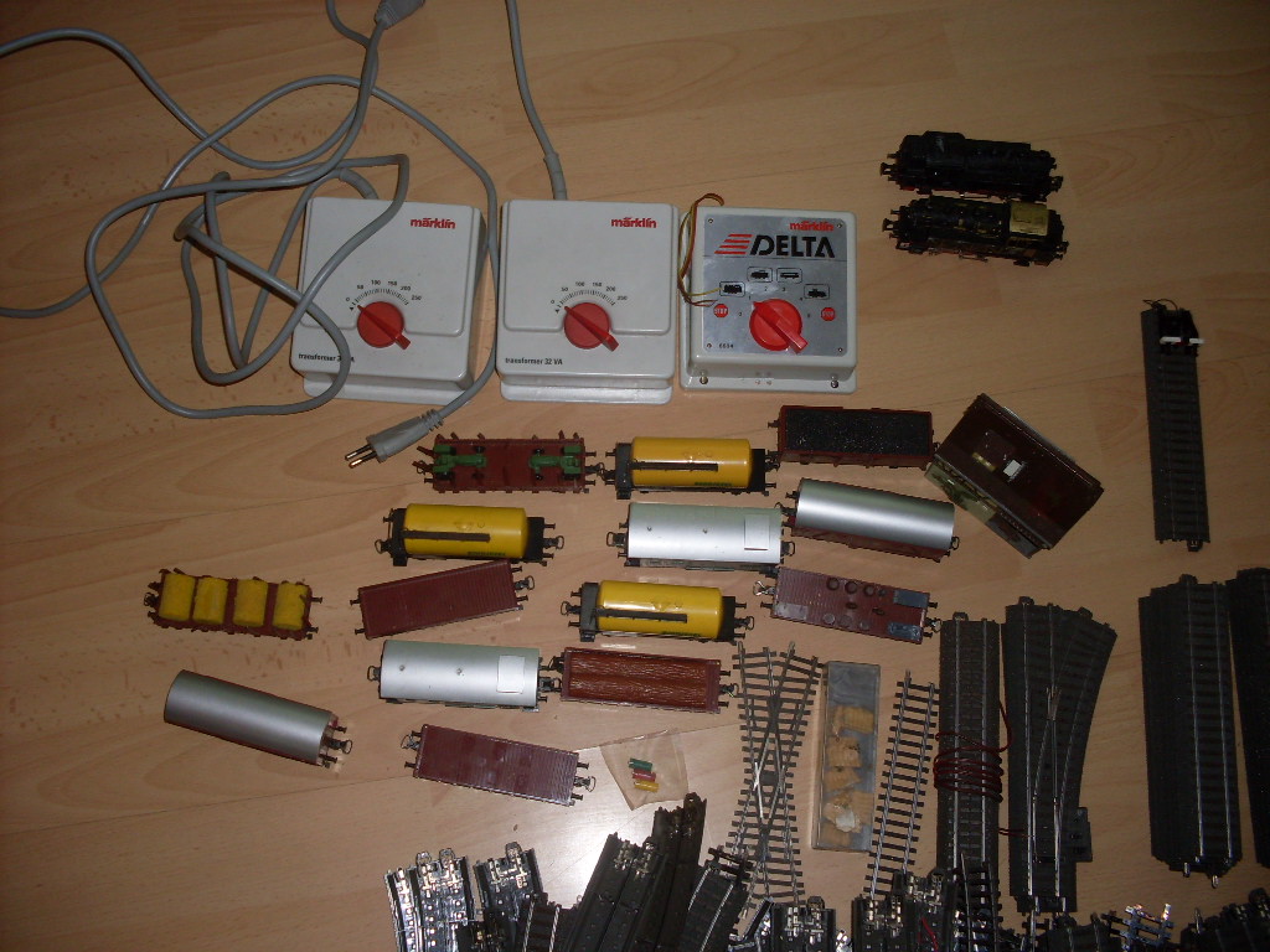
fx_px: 1394
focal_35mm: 38
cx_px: 635
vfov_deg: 37.7
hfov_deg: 49.0
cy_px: 476
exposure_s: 1/45
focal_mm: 6.3
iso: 100
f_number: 2.8
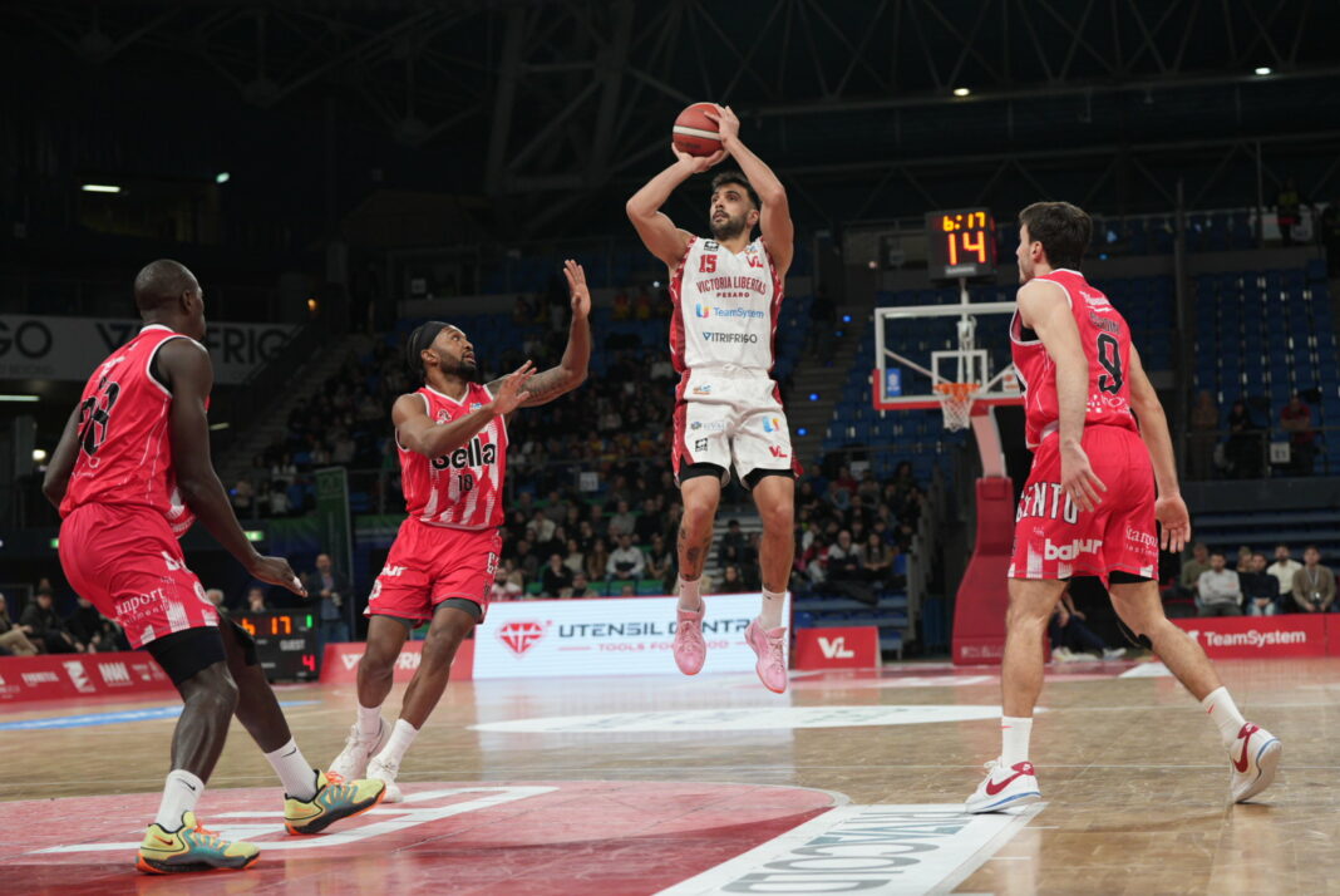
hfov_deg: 28.8
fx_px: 2608
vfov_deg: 19.5
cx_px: 670
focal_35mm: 70
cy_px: 448
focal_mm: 70
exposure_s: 1/1000
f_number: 3.5
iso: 2500
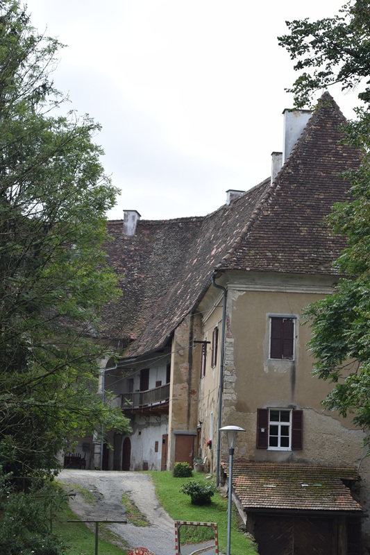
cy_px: 278
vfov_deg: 24.6
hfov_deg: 16.5
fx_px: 1272
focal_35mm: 82
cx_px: 185
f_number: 9
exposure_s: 1/320
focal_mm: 55
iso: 200
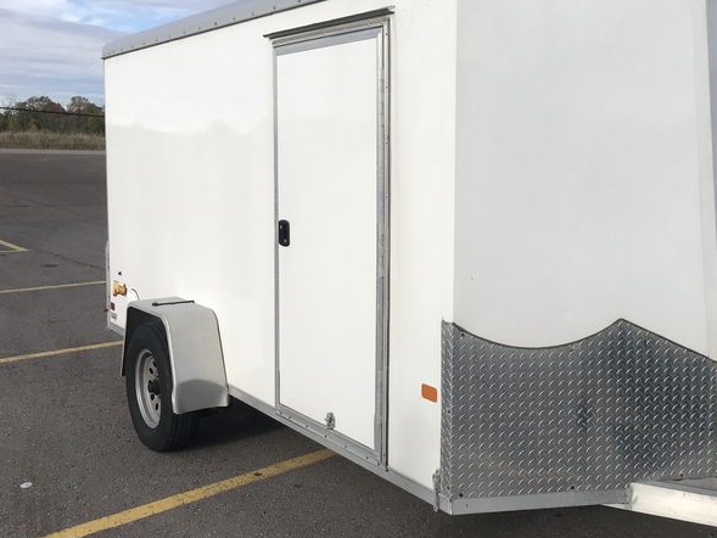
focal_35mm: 38
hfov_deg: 48.3
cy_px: 246
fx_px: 787
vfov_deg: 37.7
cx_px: 470
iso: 20
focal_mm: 3.99
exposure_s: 1/2457
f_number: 1.8
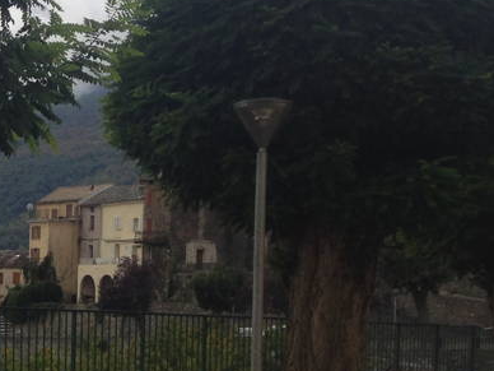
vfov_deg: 13.5
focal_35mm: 109
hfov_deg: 16.1
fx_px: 1556
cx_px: -297
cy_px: 287
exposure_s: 1/258
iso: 50
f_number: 2.4
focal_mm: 4.12
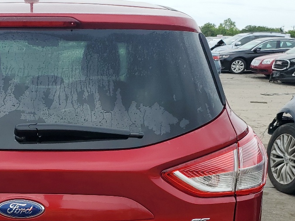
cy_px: 192
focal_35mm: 62
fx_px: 528
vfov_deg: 23.1
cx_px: 30
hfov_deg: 29.9
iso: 50
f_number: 1.5
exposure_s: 1/400
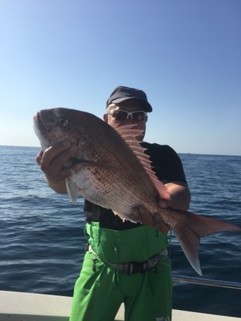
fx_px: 269
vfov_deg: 61.7
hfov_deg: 48.2
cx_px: 120
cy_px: 160
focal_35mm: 29
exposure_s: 1/1972
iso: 25
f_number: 2.2
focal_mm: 4.15
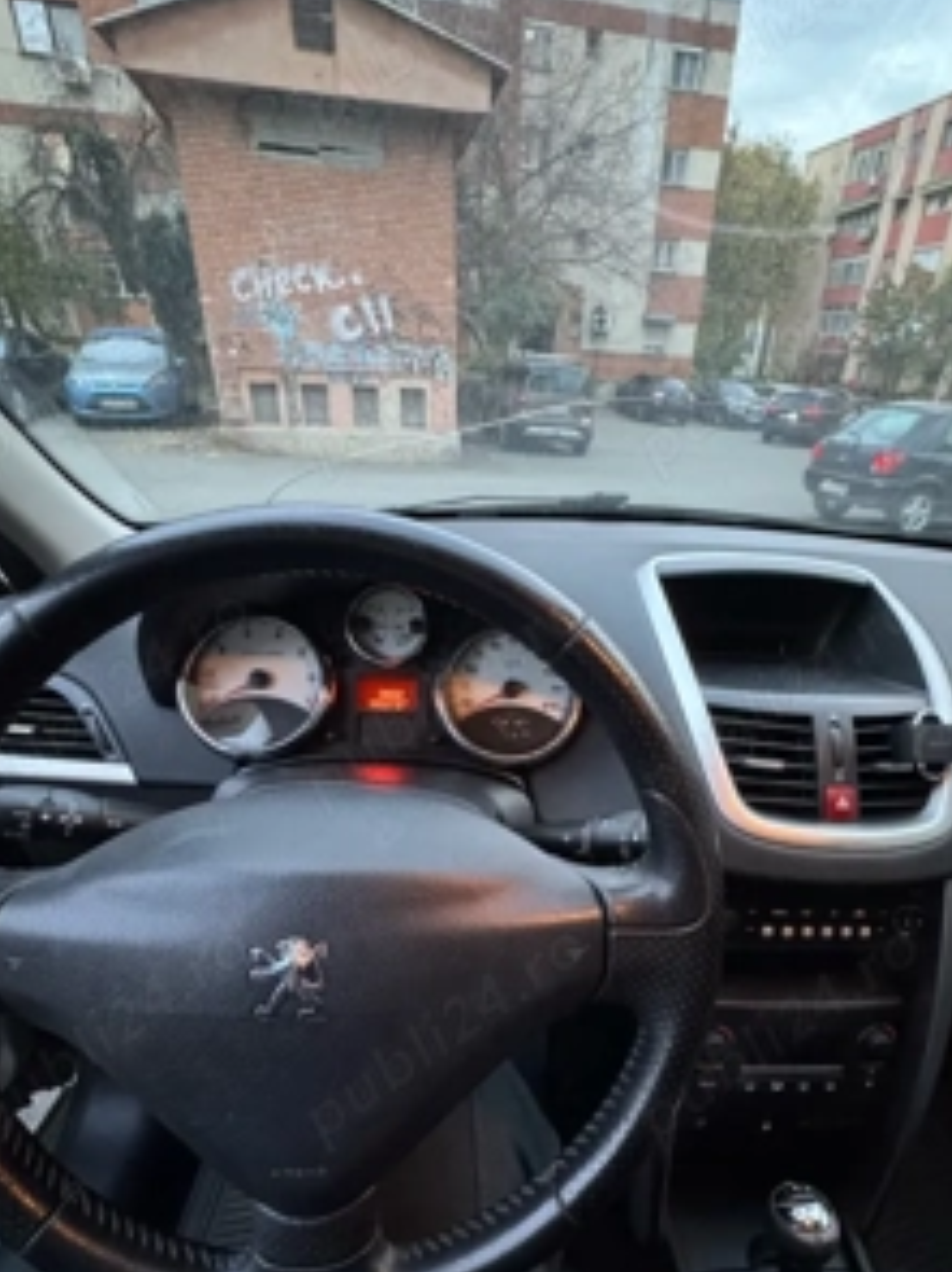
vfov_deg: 83.9
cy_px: 750
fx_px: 697
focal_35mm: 19
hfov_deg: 68.4
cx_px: 530
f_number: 2.2
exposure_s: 1/41
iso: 1250
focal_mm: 2.22
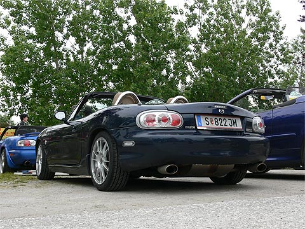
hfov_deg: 41.2
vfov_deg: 31.5
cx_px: 152
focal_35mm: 46
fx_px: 405
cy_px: 114
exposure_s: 1/80
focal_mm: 9.7
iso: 100
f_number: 5.6
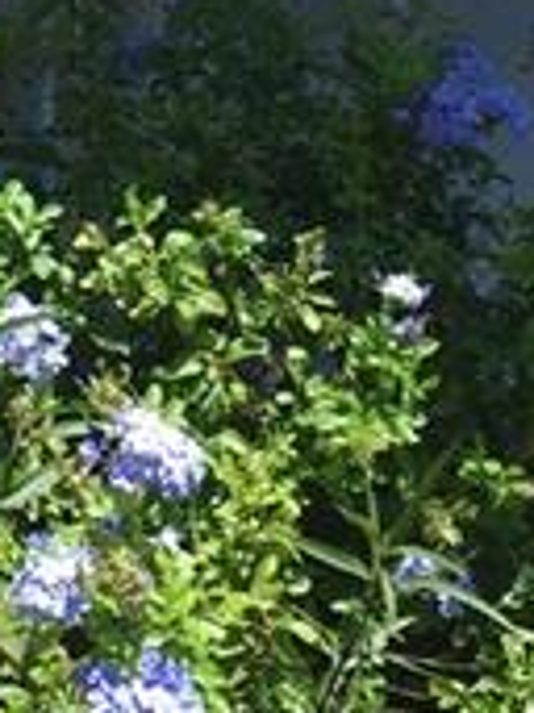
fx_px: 2677
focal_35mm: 130
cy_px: -254
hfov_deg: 11.2
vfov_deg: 14.4
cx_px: -125
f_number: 2.2
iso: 25
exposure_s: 1/793
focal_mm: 4.15
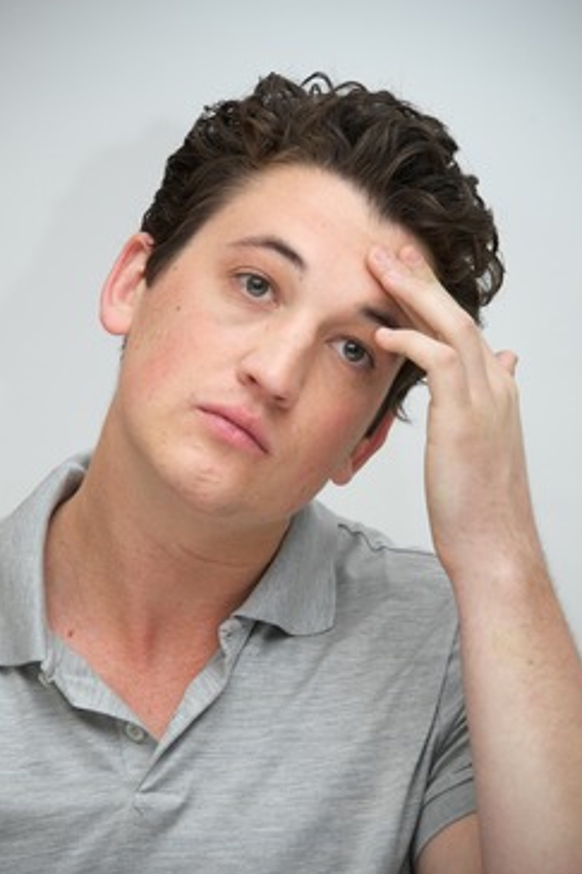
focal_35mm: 208
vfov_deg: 9.9
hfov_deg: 6.6
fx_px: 5048
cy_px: 445
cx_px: 273
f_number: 5.6
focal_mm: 190
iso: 800
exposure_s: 1/60
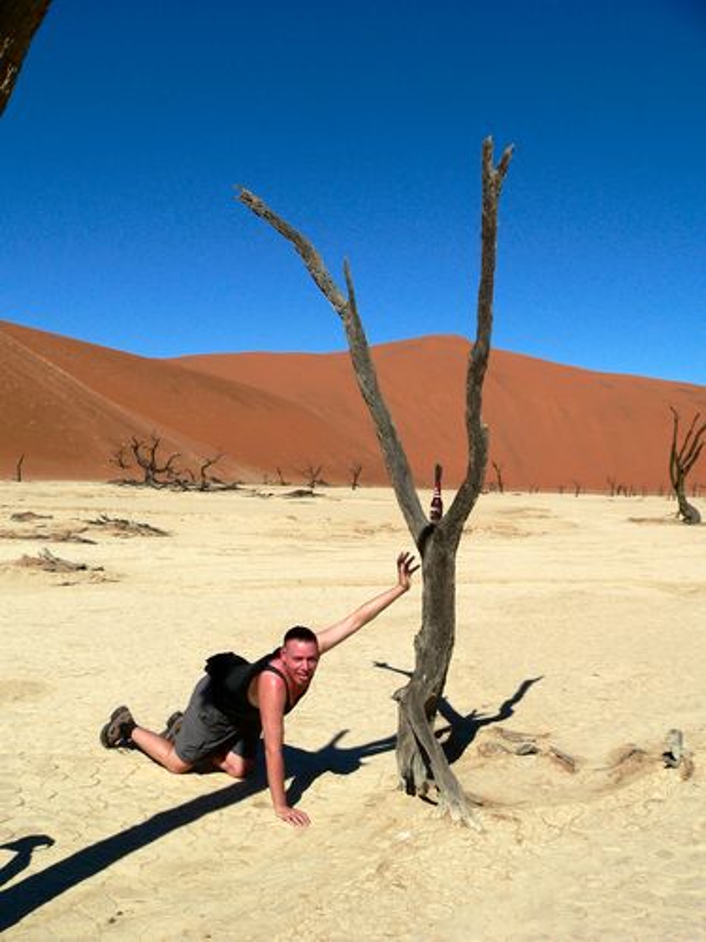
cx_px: 353
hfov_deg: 39.7
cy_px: 471
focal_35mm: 36
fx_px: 979
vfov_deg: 51.4
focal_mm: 6
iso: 80
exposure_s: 1/1000
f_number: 5.6
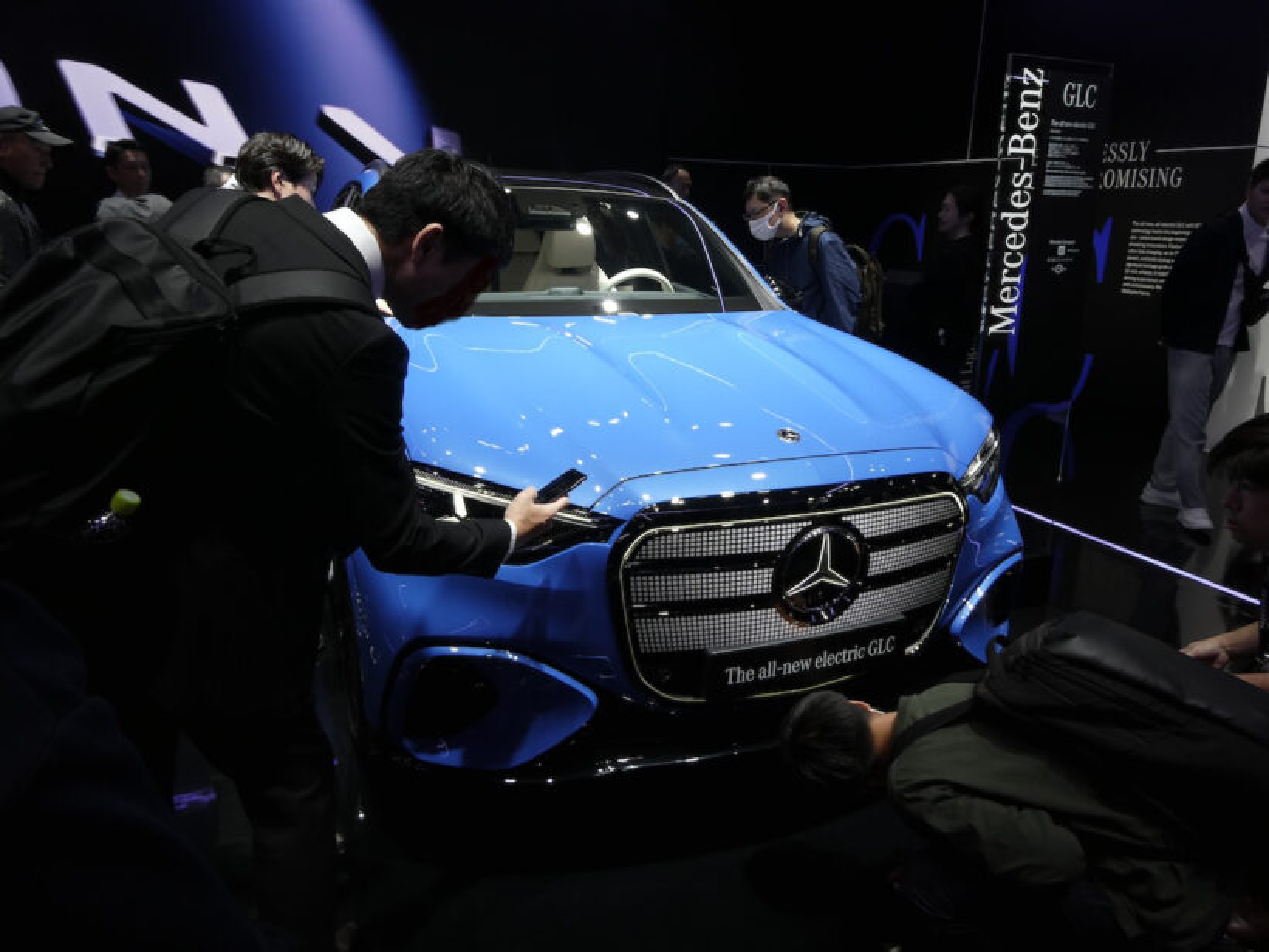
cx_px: 634
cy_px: 476
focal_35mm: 24
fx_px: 880
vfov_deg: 56.8
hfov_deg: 71.6
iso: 80
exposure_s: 1/60
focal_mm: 4.3
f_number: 3.3
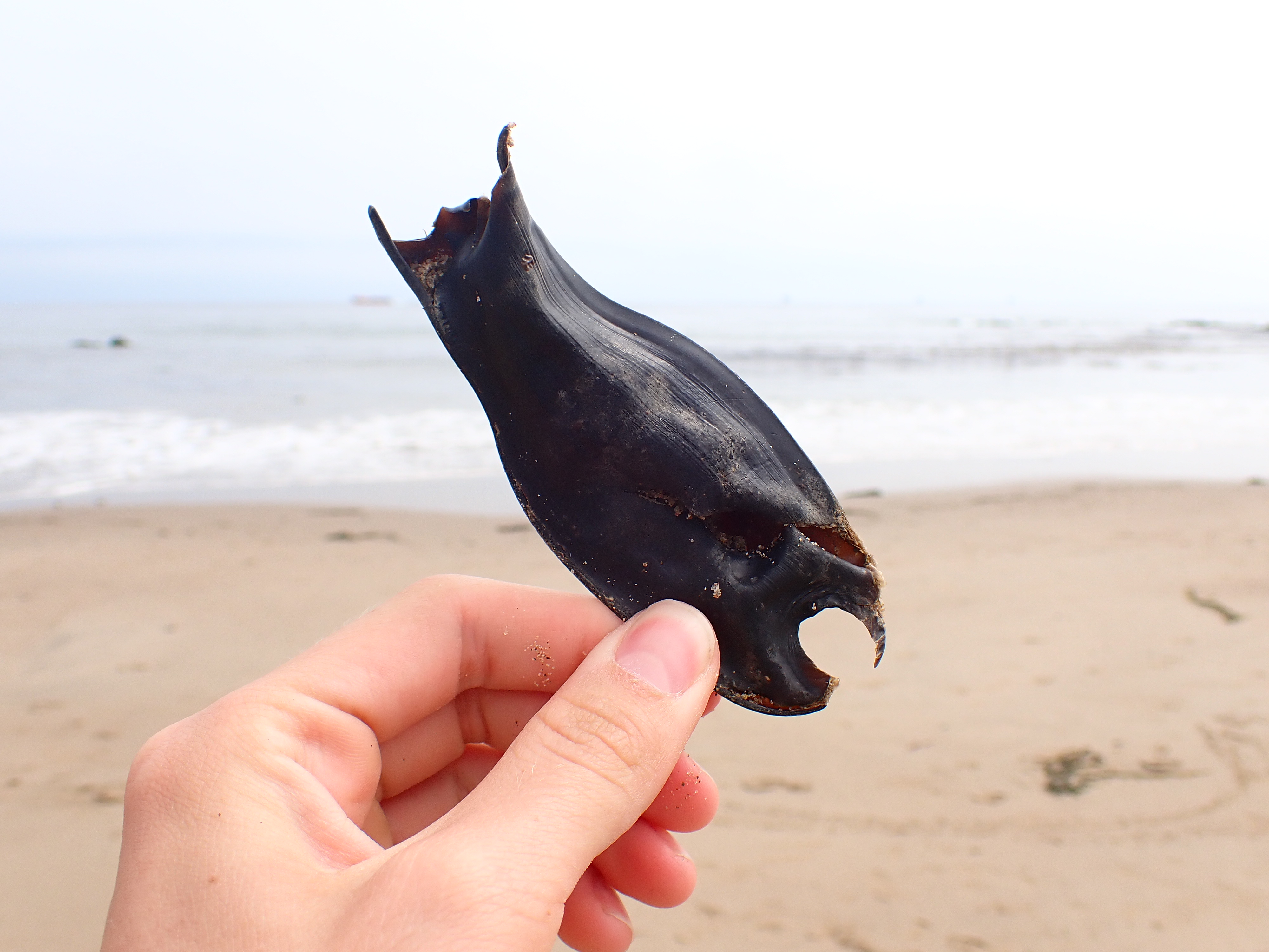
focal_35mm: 30
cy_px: 476
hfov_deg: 60.0
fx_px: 1100
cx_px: 634
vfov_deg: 46.8
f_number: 9
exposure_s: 1/125
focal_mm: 5.4
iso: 100
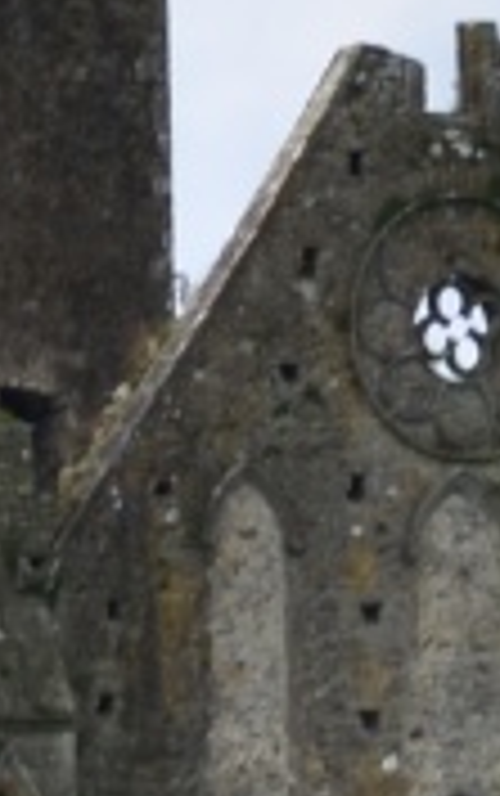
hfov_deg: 0.6
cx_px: -559
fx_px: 46405
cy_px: 528
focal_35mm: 2134
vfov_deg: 1.0
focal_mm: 155
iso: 100
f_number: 5.6
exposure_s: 1/400
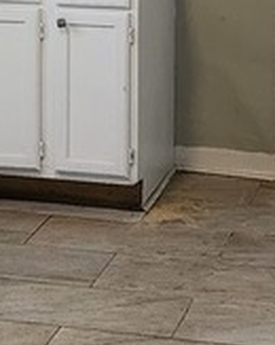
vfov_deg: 12.5
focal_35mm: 149
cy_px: -119
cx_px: -4
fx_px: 1519
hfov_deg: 10.3
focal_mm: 6.4
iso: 800
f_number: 1.8
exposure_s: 1/120
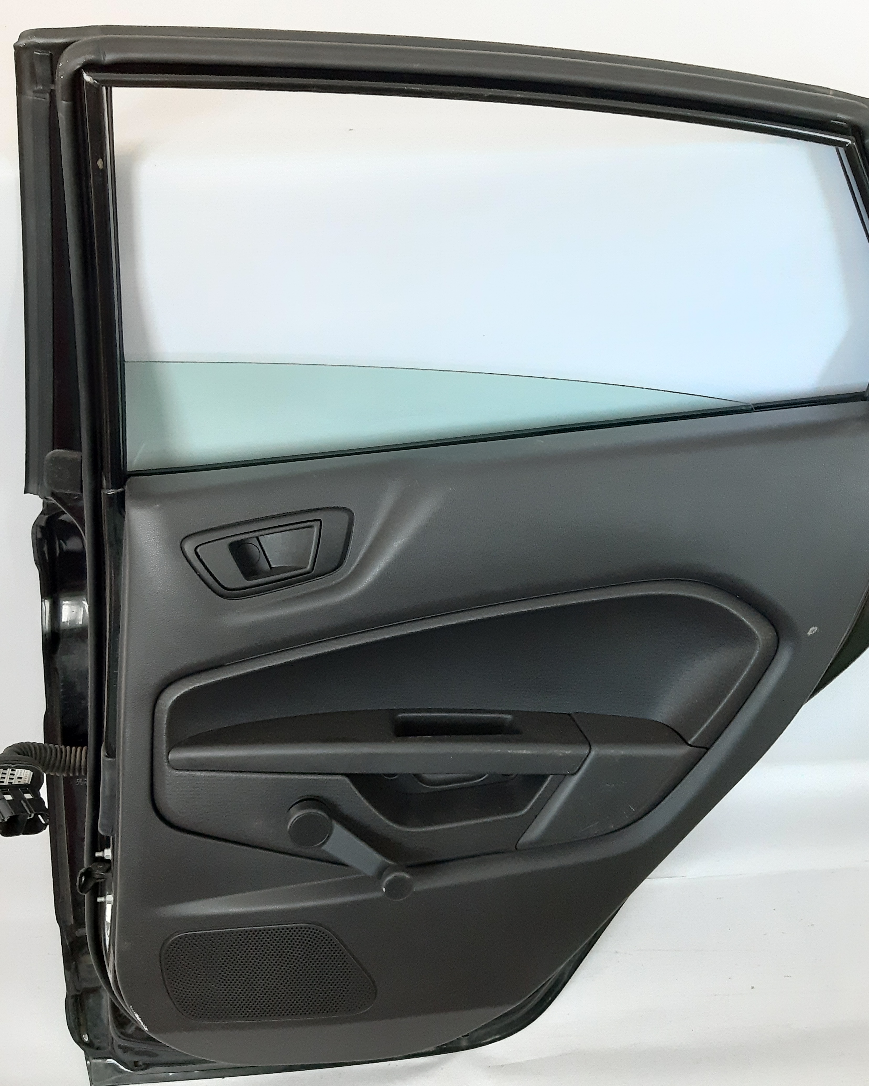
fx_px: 1157
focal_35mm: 36
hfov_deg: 41.2
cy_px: 530
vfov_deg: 50.3
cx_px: 440
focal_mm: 3.93
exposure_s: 1/50
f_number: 1.7
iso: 400
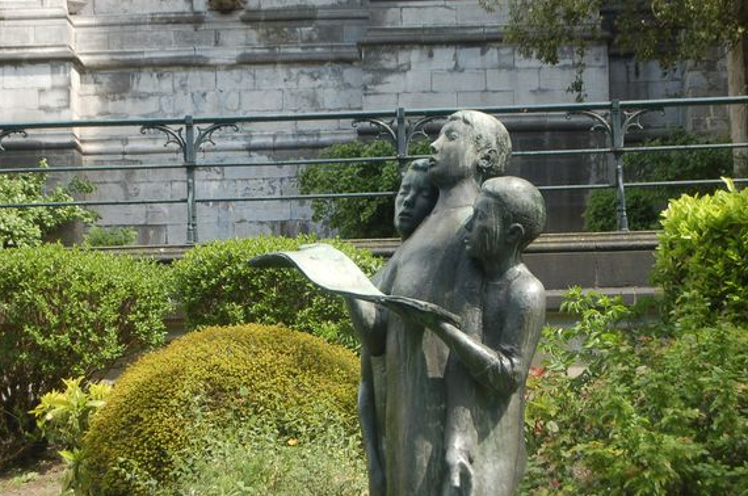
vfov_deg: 14.7
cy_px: 223
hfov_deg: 22.0
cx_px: 361
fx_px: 1920
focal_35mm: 93
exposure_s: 1/160
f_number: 6.3
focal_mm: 55
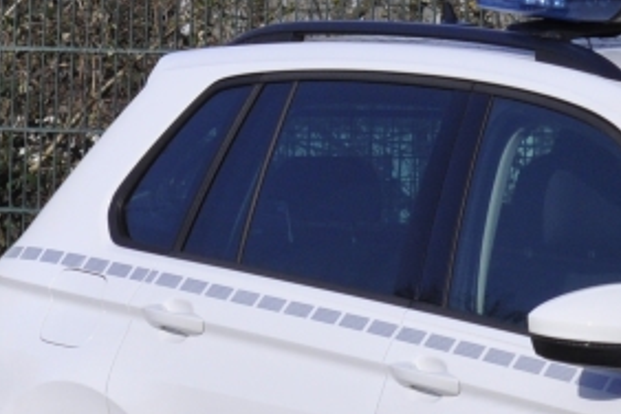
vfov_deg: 4.1
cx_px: 894
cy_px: 447
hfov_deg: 6.1
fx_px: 5778
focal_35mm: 335
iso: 500
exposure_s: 1/1250
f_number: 9
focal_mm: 70
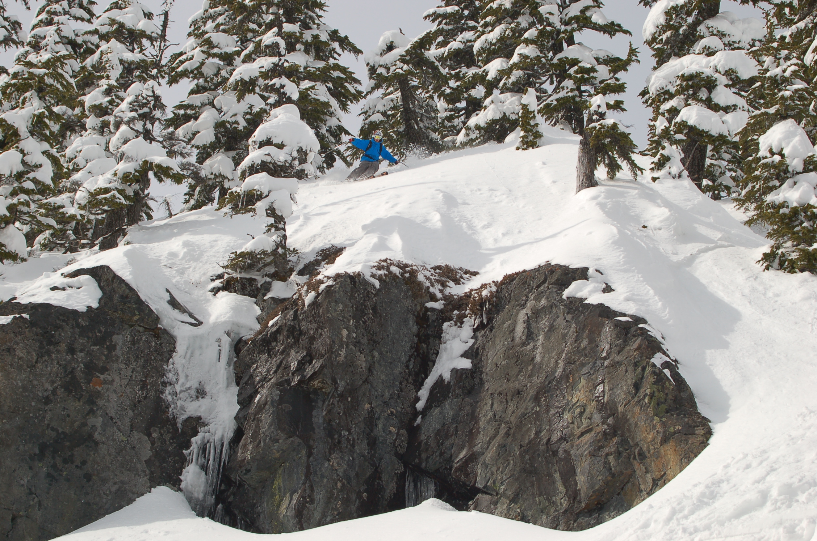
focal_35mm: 72
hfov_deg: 28.1
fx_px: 1631
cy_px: 270
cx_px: 408
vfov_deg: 18.9
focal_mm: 48
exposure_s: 1/500
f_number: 9
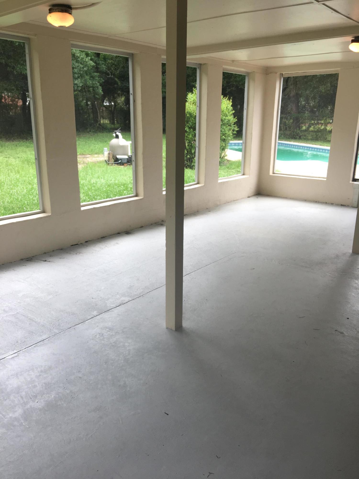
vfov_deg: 61.7
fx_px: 401
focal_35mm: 29
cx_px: 180
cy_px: 240
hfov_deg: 48.2
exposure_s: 1/120
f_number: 2.2
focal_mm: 4.15
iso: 32
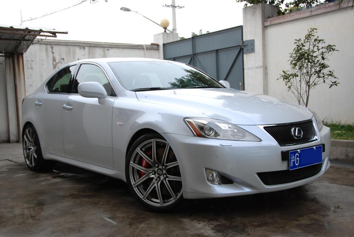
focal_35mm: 39
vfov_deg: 34.3
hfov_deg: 49.5
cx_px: 177
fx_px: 384
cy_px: 118
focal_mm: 26
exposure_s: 1/400
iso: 400
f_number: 4
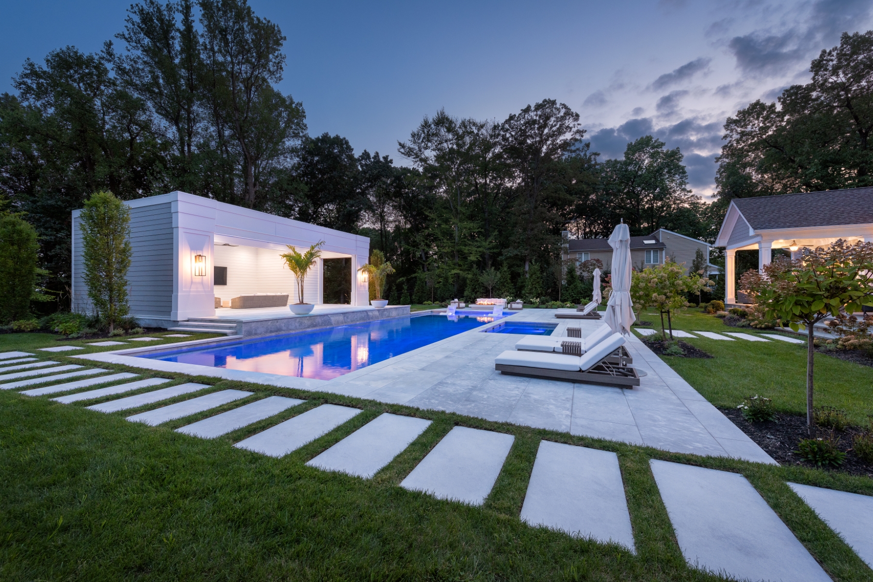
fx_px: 339
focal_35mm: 14
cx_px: 436
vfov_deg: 81.2
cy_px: 291
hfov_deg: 104.3
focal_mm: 14
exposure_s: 1/3
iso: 320
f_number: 8
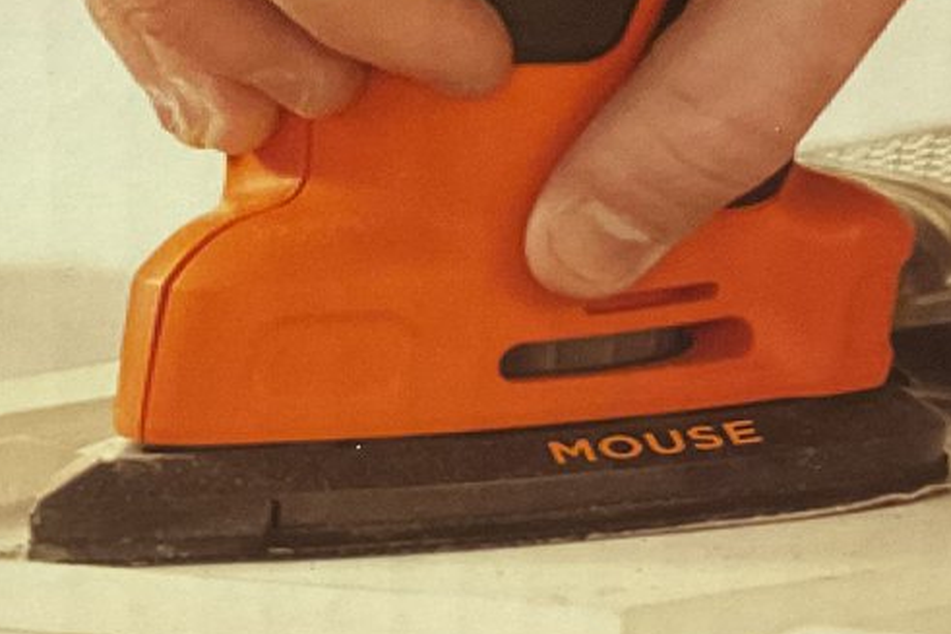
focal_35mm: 93
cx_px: 226
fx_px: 2456
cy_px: 148
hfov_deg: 21.7
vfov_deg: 14.6
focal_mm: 3
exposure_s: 1/40
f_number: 1.8
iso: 250
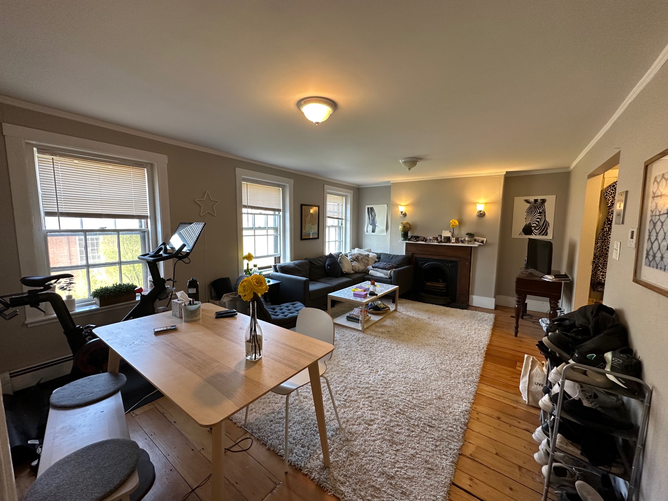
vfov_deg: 85.7
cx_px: 334
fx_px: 270
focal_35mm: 14
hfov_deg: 102.1
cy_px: 250
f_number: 2.2
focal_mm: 2.22
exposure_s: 1/60
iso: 160
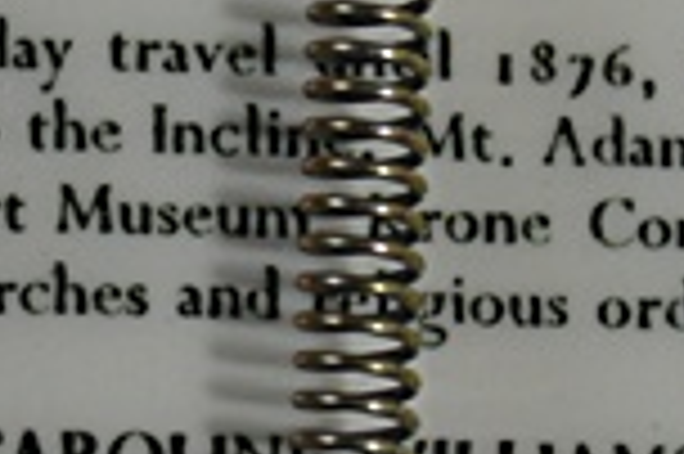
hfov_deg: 6.9
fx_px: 5637
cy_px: 231
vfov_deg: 4.6
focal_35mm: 297
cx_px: 117
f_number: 4.5
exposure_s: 1/80
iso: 400
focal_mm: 30
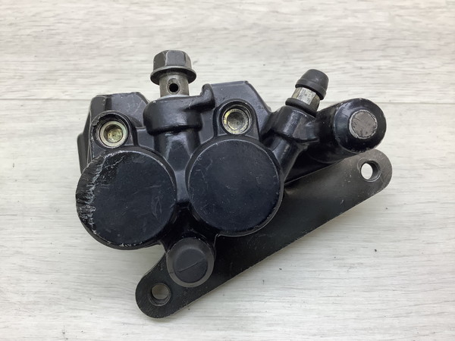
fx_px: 407
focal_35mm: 31
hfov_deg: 58.4
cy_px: 170
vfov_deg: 45.4
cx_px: 228
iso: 80
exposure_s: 1/120
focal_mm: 3.3
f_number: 2.4
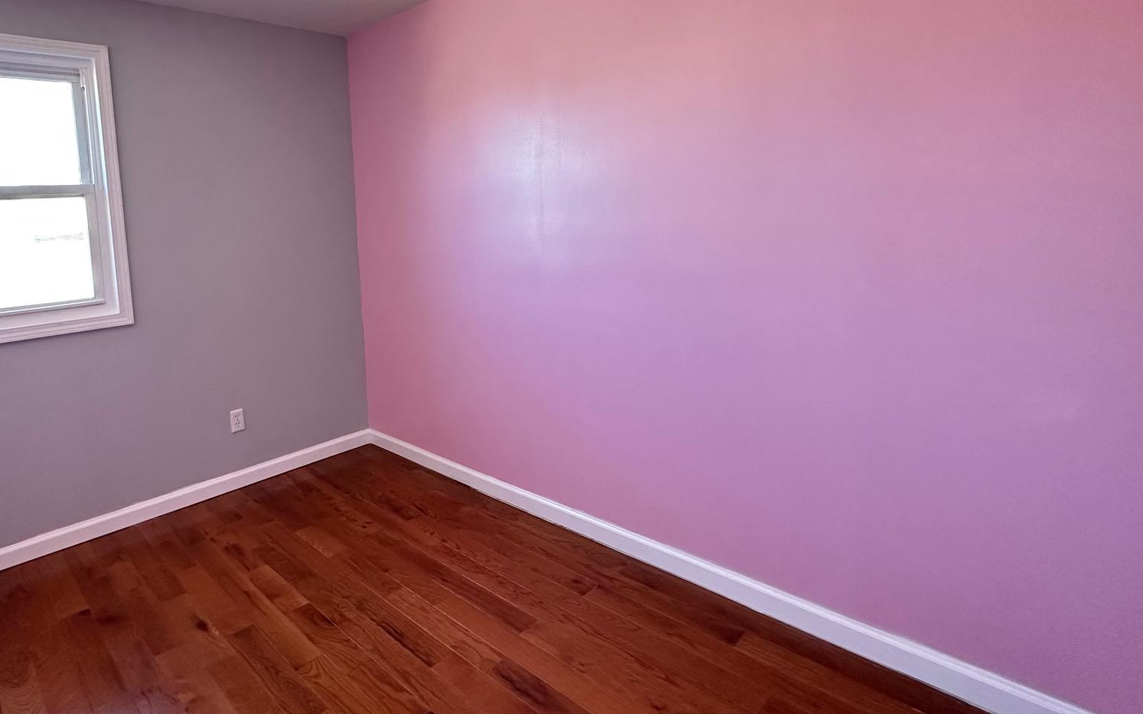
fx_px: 623
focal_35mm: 20
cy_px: 269
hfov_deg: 83.4
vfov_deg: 58.9
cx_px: 427
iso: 250
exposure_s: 1/120
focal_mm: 2.22
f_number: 2.2
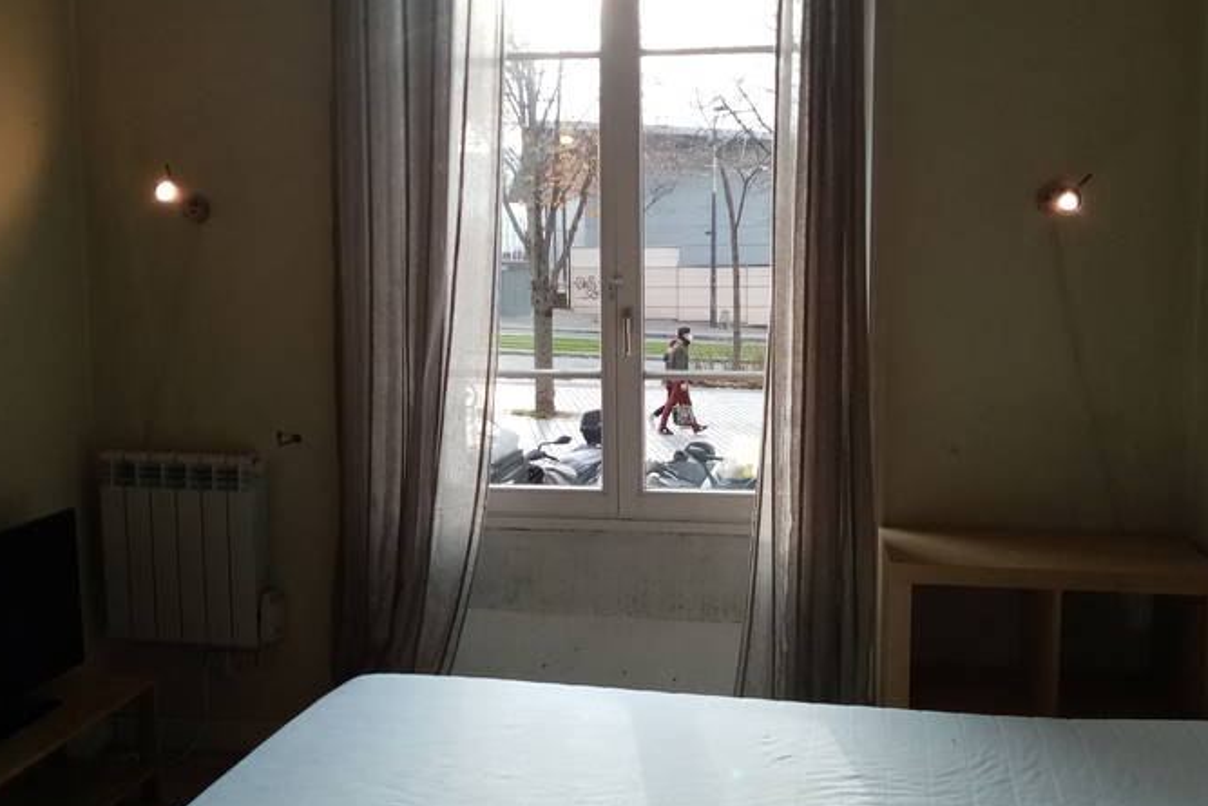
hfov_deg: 58.7
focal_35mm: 32
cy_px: 377
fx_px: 1074
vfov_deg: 41.1
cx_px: 638
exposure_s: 1/100
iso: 113
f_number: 1.8
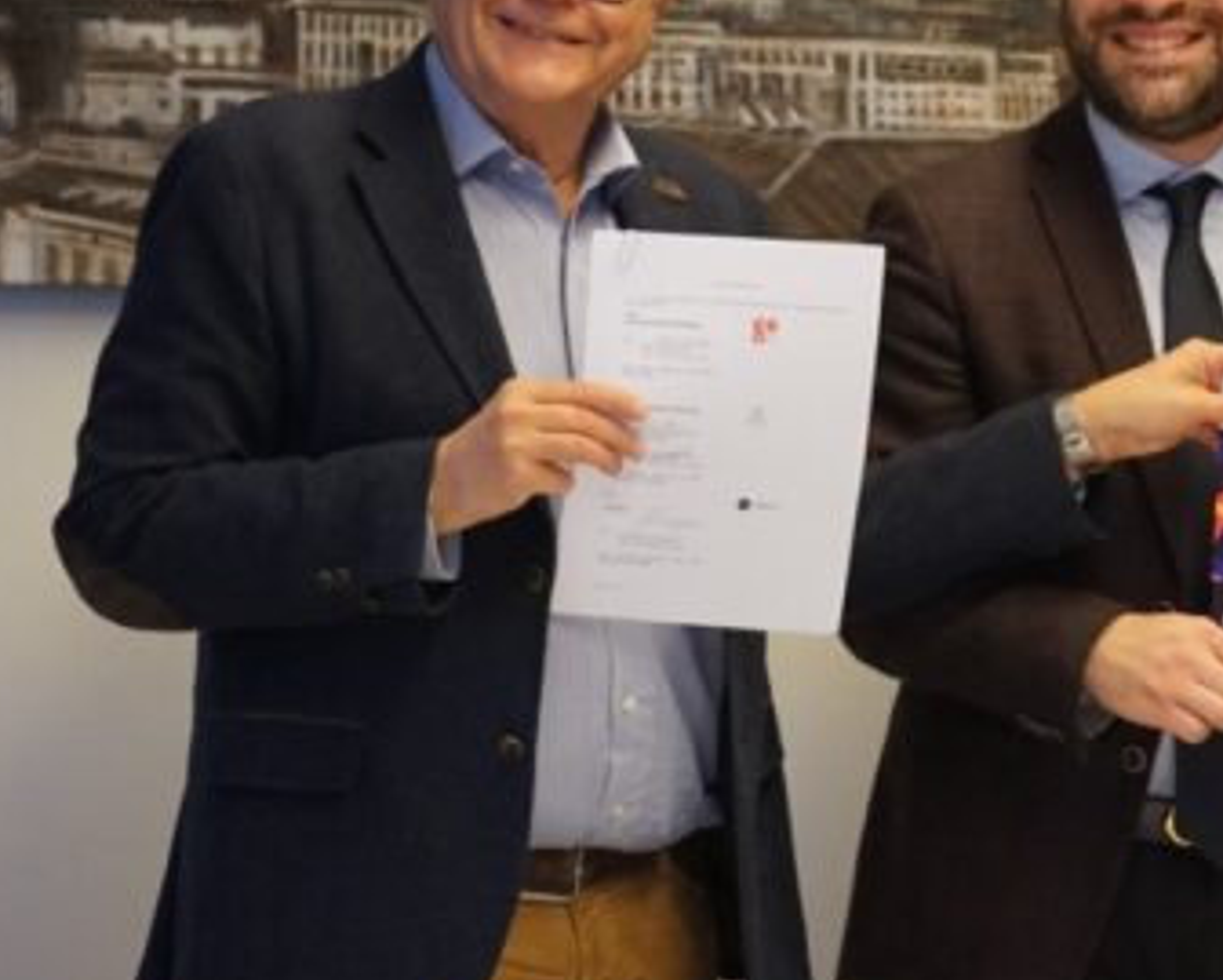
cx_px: 1409
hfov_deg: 15.2
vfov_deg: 12.5
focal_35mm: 123
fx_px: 4453
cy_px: 199
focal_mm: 55
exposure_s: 1/160
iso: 2000
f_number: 5
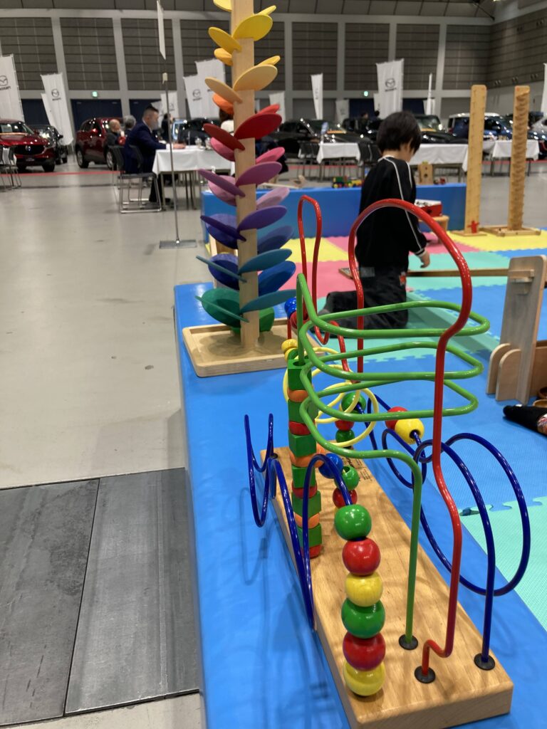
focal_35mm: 28
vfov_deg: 63.4
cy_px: 364
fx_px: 590
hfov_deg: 49.7
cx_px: 274
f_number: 1.8
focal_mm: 3.99
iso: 50
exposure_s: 1/50
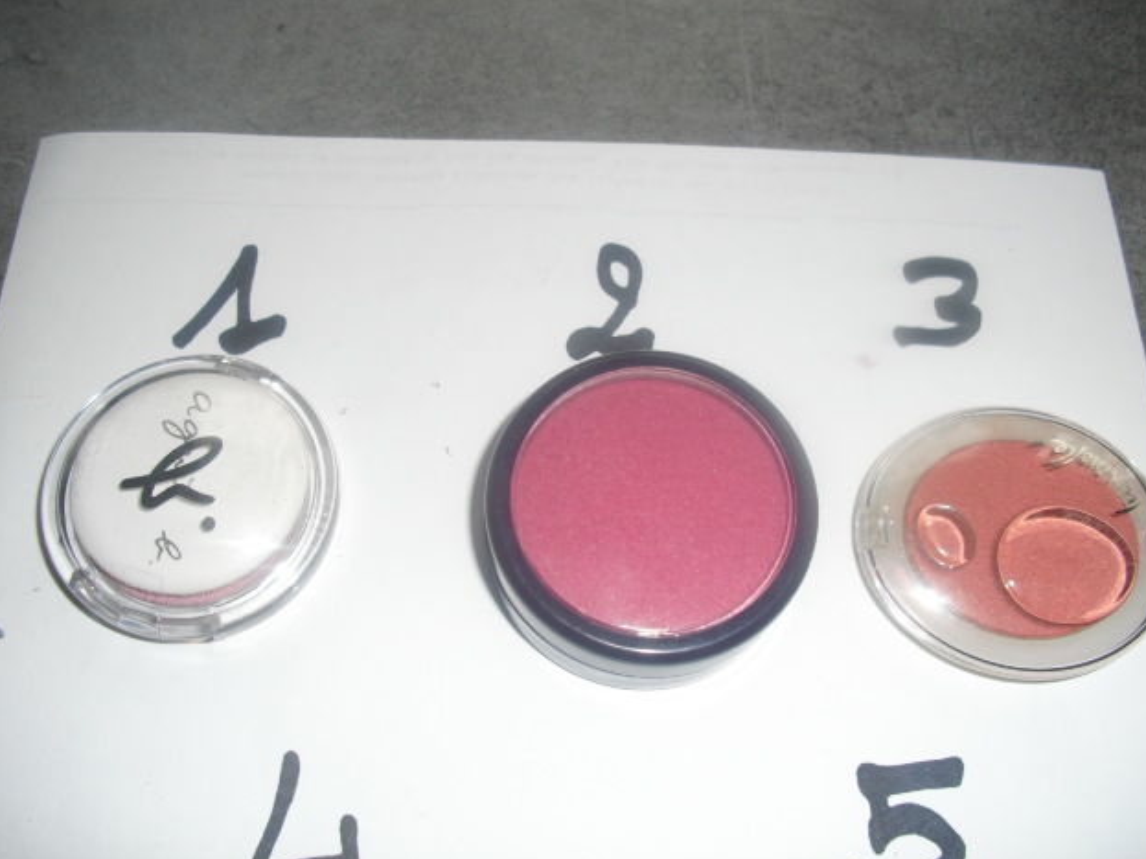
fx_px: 1225
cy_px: 425
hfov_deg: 50.1
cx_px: 581
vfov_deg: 38.7
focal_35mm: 37
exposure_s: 1/125
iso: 100
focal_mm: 6.3
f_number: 3.1
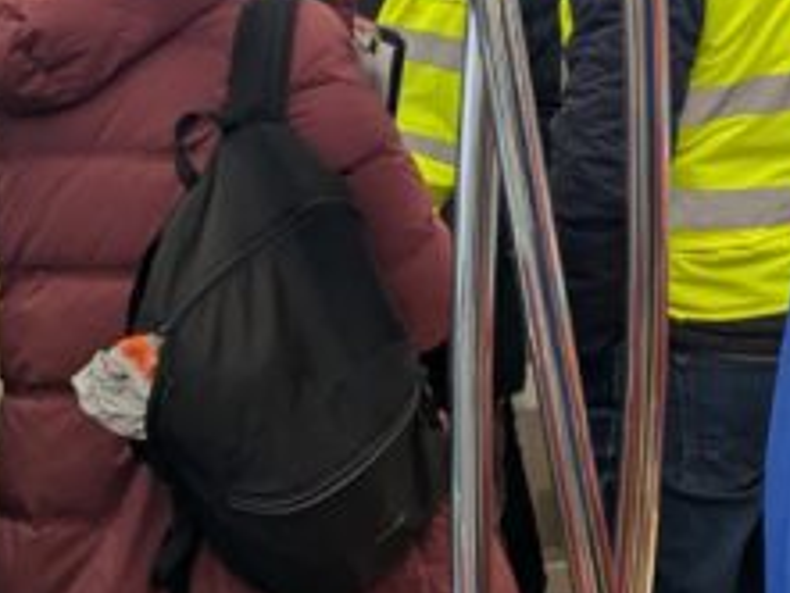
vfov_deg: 12.7
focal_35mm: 116
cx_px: 433
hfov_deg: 17.0
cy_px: 63
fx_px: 2649
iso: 93
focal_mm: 5.43
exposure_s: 1/100
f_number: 1.89
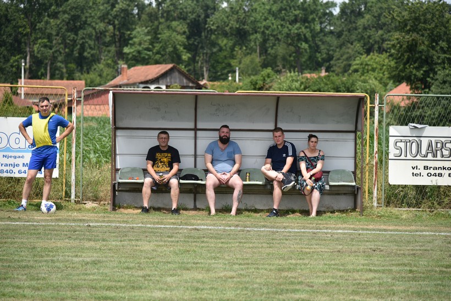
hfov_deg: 17.1
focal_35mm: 120
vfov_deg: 11.4
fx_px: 1503
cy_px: 150
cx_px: 226
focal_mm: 120
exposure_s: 1/1600
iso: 250
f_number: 4
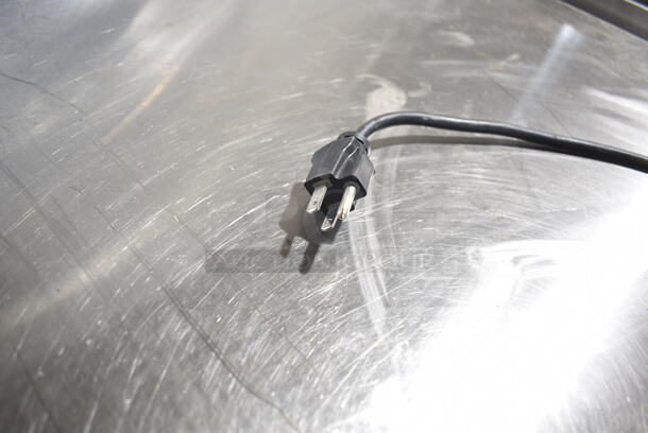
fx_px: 486
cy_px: 216
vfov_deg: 48.0
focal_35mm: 27
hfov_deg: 67.3
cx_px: 324
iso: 560
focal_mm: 18
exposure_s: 1/30
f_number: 3.5
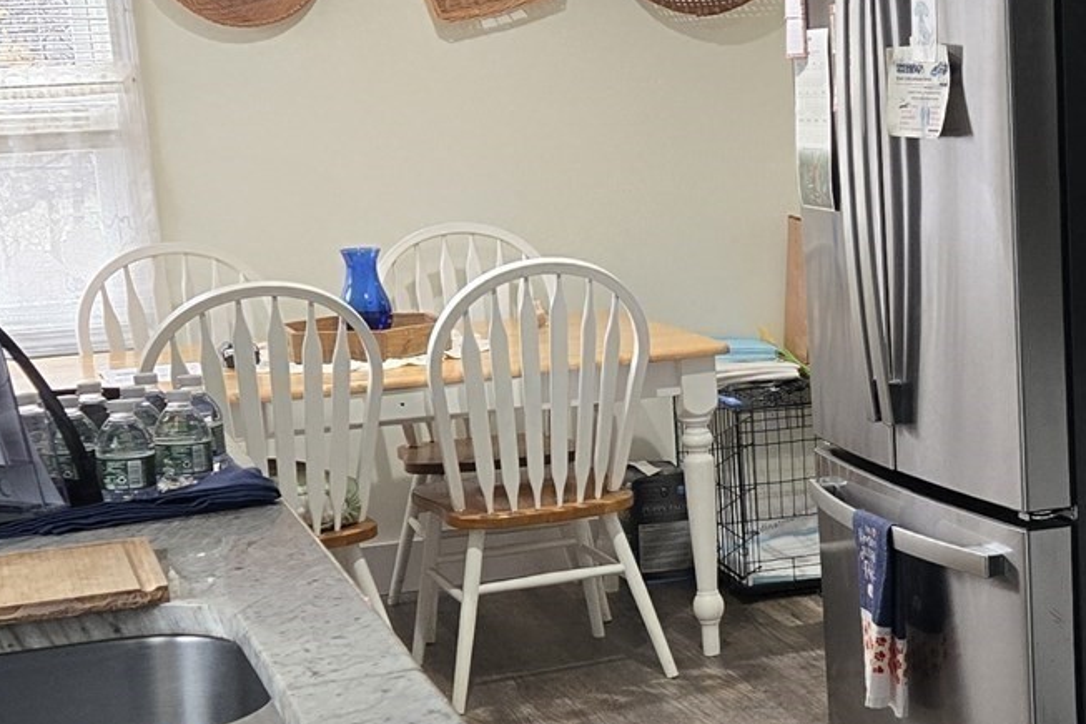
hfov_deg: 26.3
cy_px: 483
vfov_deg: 18.1
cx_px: 940
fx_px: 2262
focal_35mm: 75
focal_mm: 5.4
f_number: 1.8
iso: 320
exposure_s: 1/120
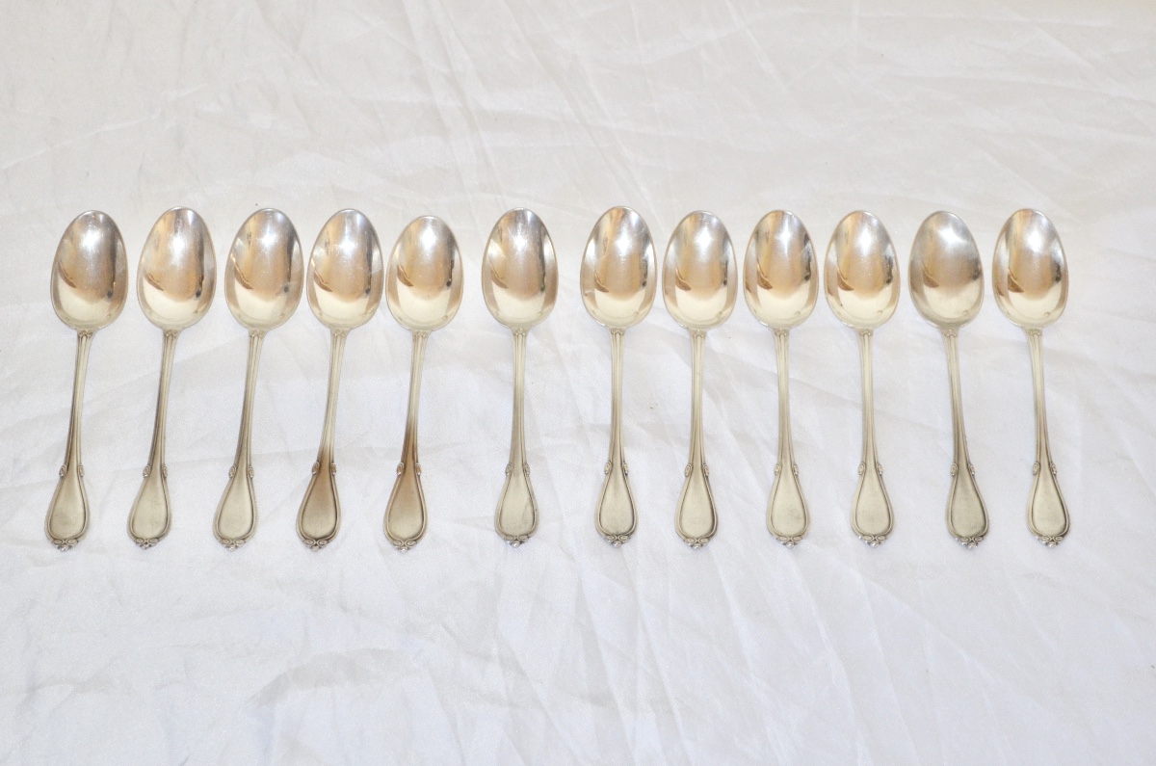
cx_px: 578
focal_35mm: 82
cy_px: 383
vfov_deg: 16.5
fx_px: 2644
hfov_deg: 24.7
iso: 1800
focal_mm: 55
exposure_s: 1/60
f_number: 5.6
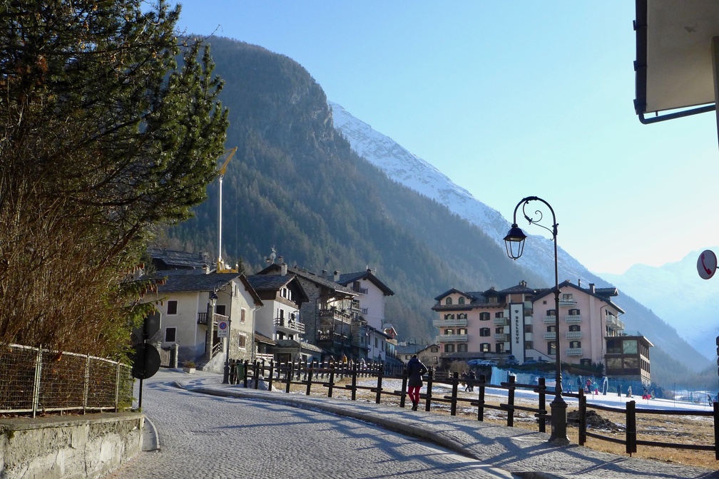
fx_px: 939
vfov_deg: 28.6
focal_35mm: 47
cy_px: 240
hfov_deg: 41.9
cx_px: 360
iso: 400
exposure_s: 1/500
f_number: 3.2
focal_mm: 9.2
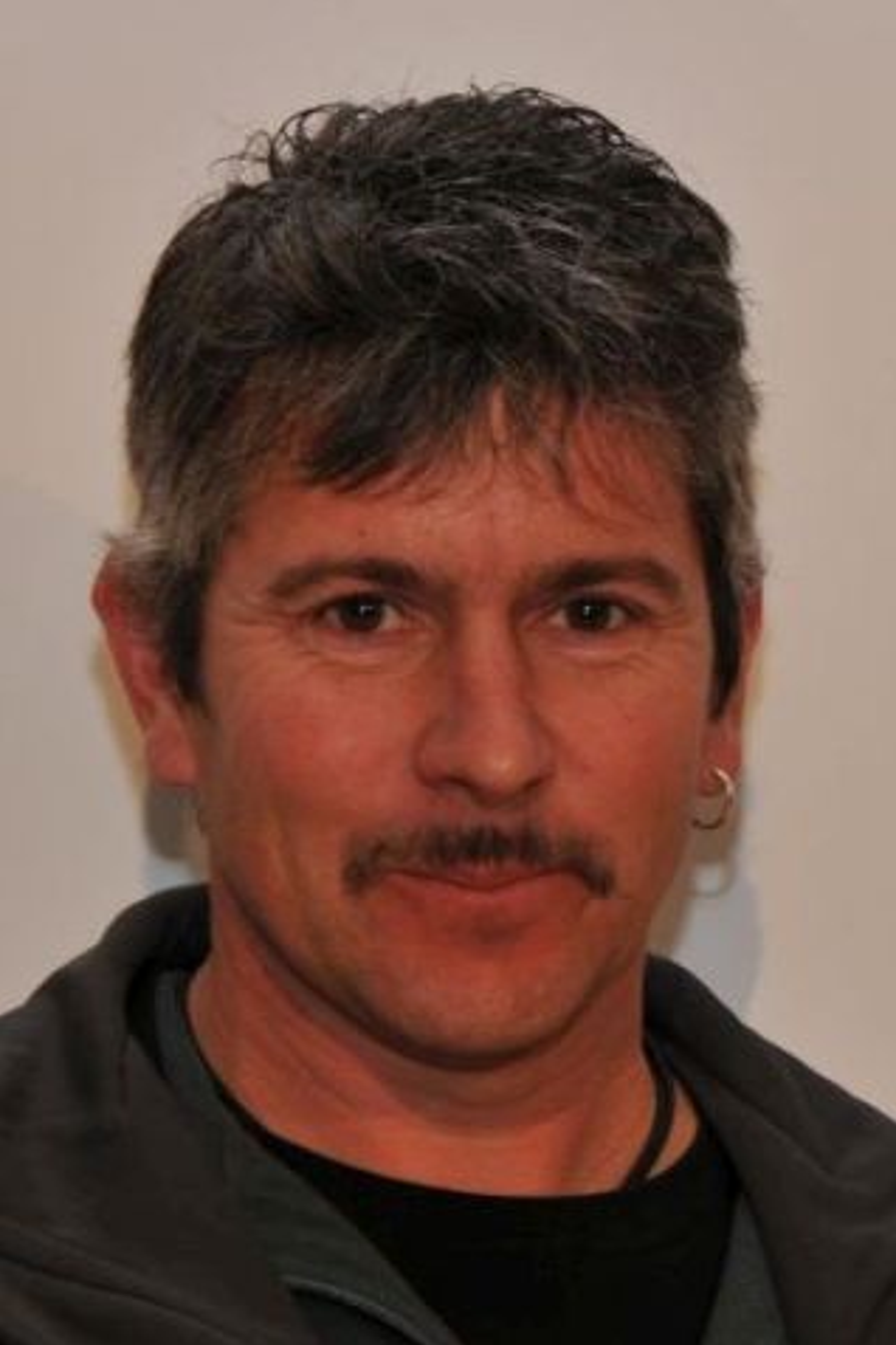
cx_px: 448
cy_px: 674
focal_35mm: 144
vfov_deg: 14.3
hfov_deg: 9.6
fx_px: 5357
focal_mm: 95
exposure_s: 1/60
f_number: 5.3
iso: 200
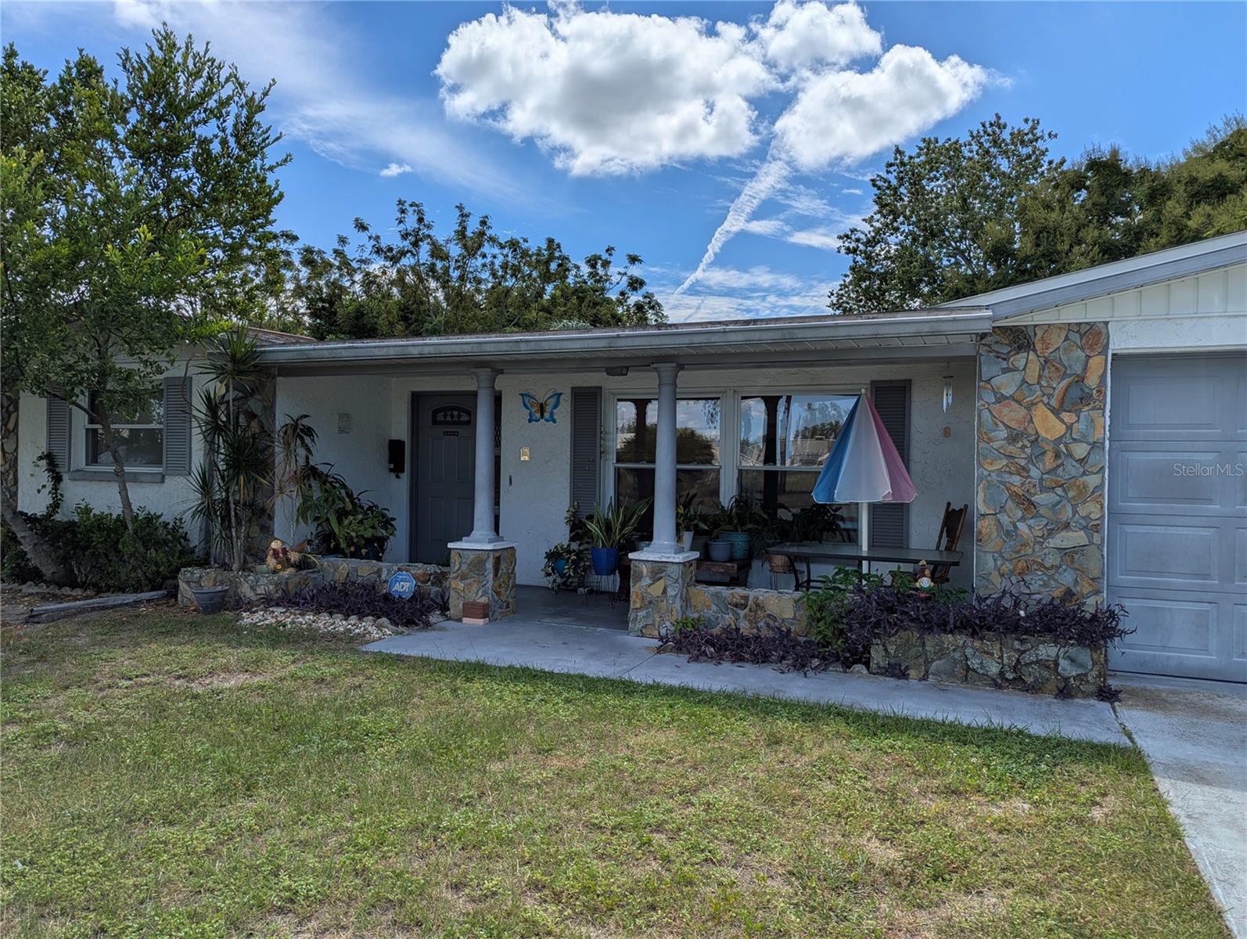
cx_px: 624
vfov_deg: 56.9
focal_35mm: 24
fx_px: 866
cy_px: 470
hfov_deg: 71.5
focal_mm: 6.81
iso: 45
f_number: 1.85
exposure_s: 1/4525
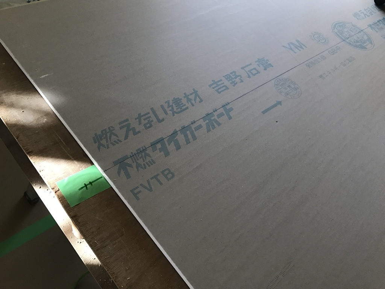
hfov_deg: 63.4
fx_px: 311
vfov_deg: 49.7
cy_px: 144
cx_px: 192
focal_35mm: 28
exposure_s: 1/40
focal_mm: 3.99
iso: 25
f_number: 1.8
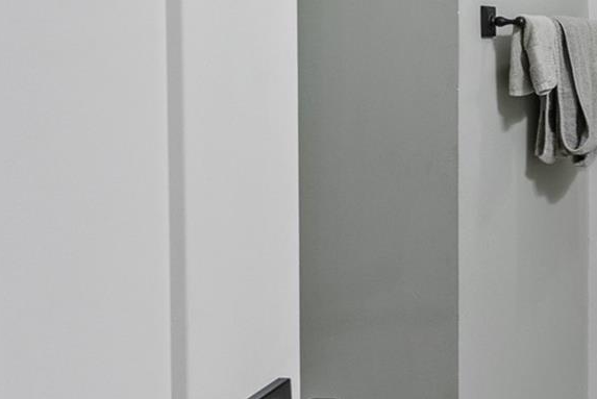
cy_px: 62
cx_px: 838
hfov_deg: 28.5
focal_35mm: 52
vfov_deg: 25.4
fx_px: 865
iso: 1600
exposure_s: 1/8
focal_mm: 14.6
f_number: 9
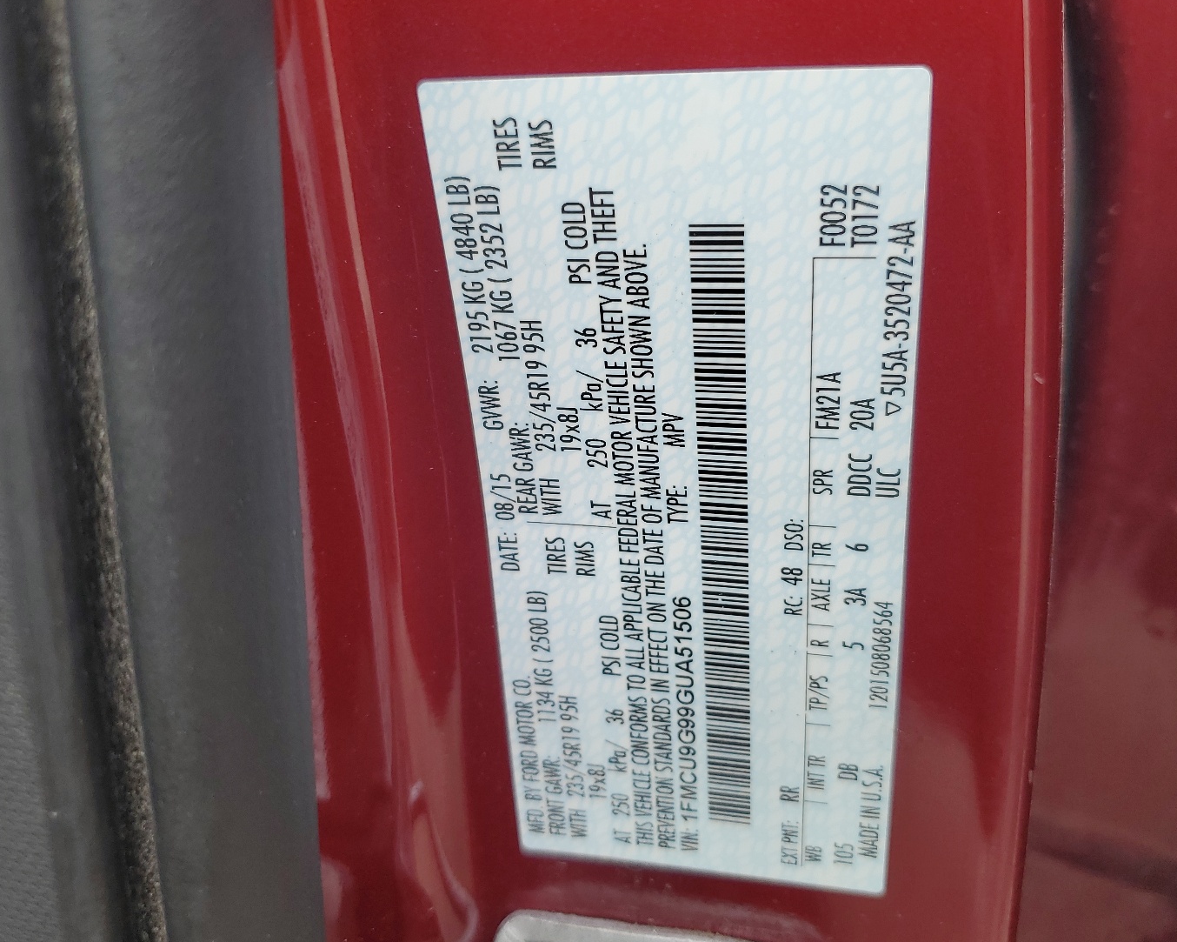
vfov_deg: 48.5
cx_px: 633
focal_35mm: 30
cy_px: 483
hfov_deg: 58.7
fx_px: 1045
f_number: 1.5
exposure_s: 1/120
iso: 50
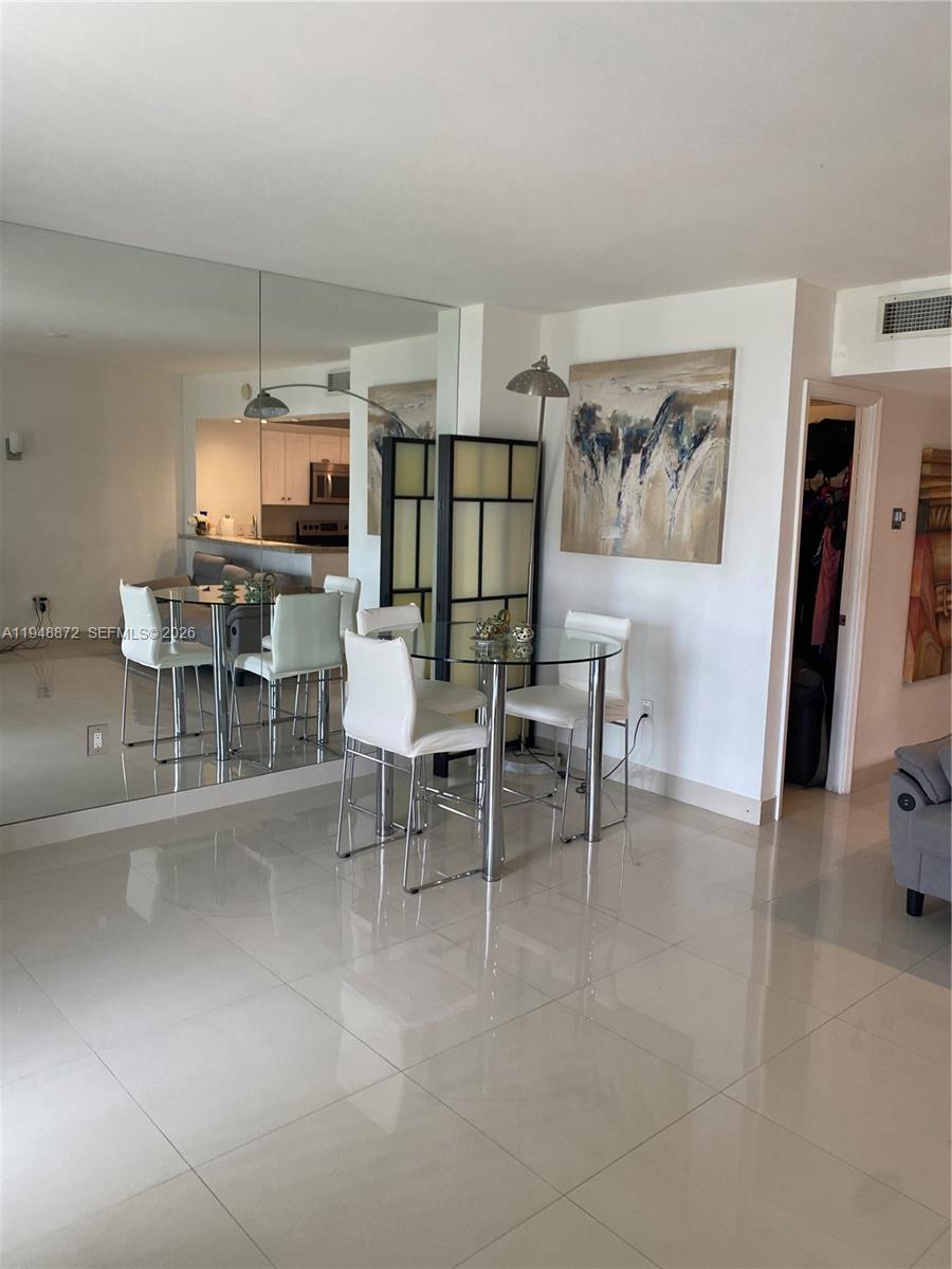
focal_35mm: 26
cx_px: 476
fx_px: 953
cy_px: 634
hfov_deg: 53.1
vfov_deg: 67.3
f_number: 1.8
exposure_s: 1/120
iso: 125
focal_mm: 4.25
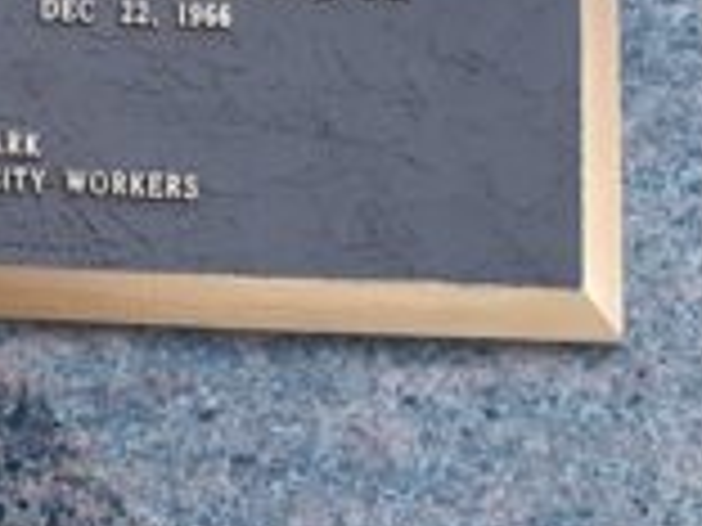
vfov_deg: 13.4
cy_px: -54
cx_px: -396
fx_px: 2190
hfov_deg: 16.4
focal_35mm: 108
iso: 64
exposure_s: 1/120
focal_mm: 3.7
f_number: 1.7
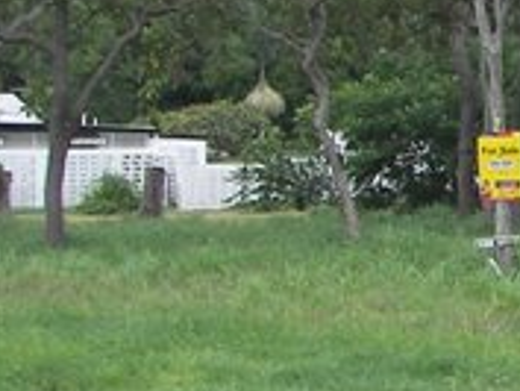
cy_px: 109
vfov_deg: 9.1
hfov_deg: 11.7
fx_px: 2450
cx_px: 734
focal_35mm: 163
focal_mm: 6
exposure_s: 1/400
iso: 50
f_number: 2.8
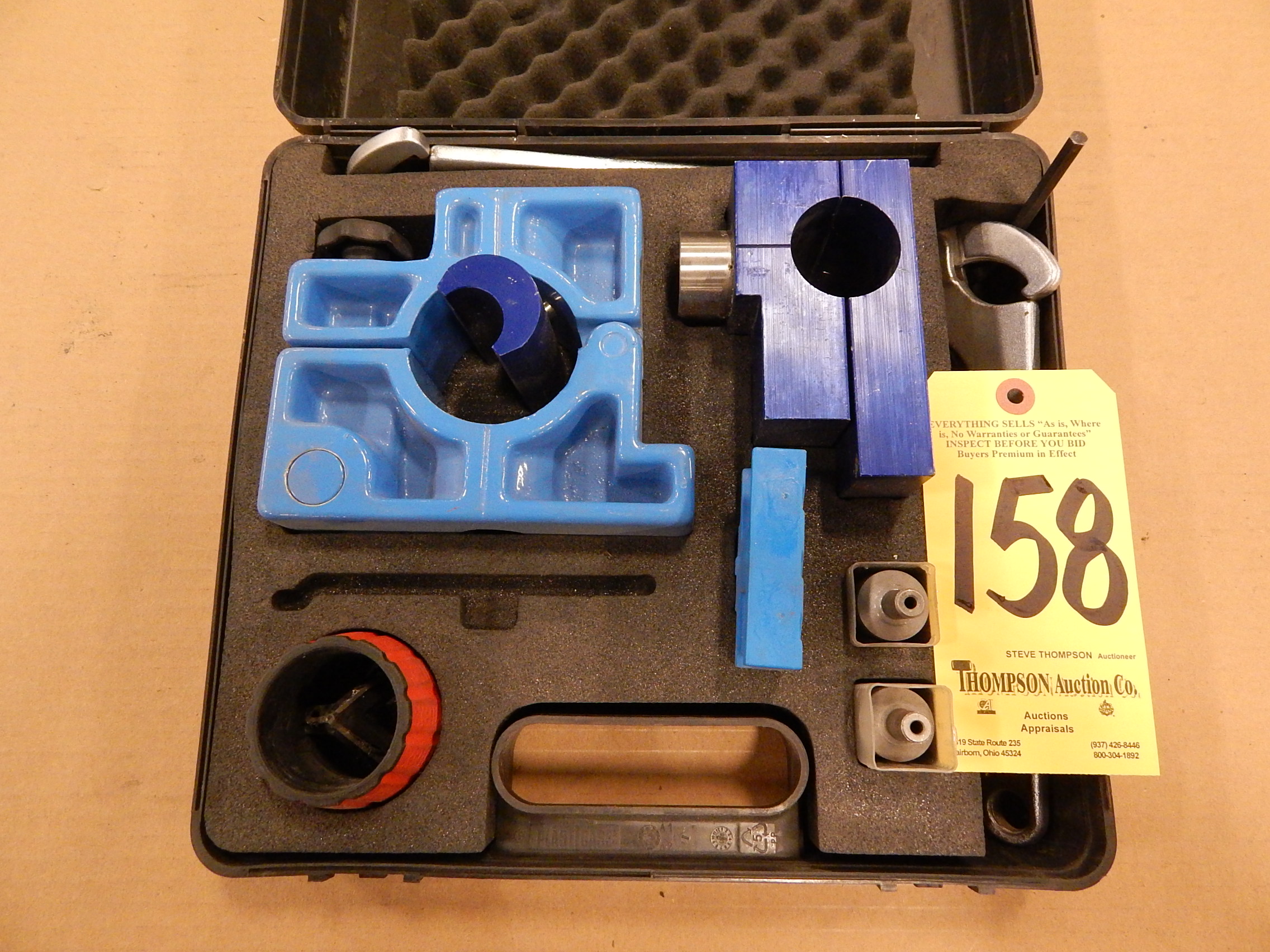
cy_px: 476
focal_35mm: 23
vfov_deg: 58.9
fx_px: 844
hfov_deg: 73.9
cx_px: 635
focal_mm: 4
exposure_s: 1/8
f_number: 3
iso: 200
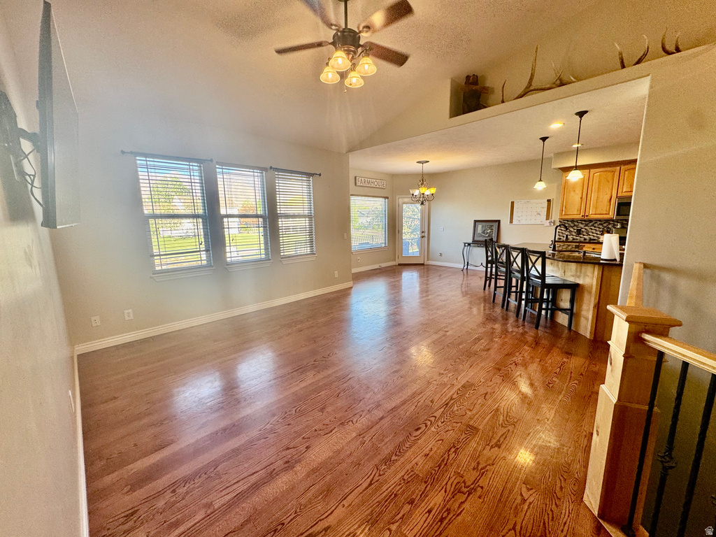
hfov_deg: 102.1
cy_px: 268
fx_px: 290
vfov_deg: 85.7
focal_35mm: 14
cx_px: 358
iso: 125
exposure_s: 1/120
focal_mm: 2.22
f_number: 2.2
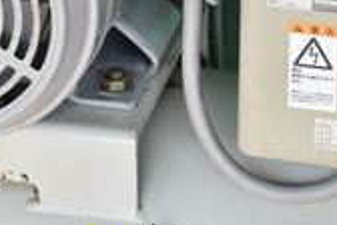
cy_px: 76
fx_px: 2593
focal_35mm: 277
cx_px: 126
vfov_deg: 5.0
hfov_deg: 7.4
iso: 1250
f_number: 6.3
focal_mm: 62
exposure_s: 1/1600
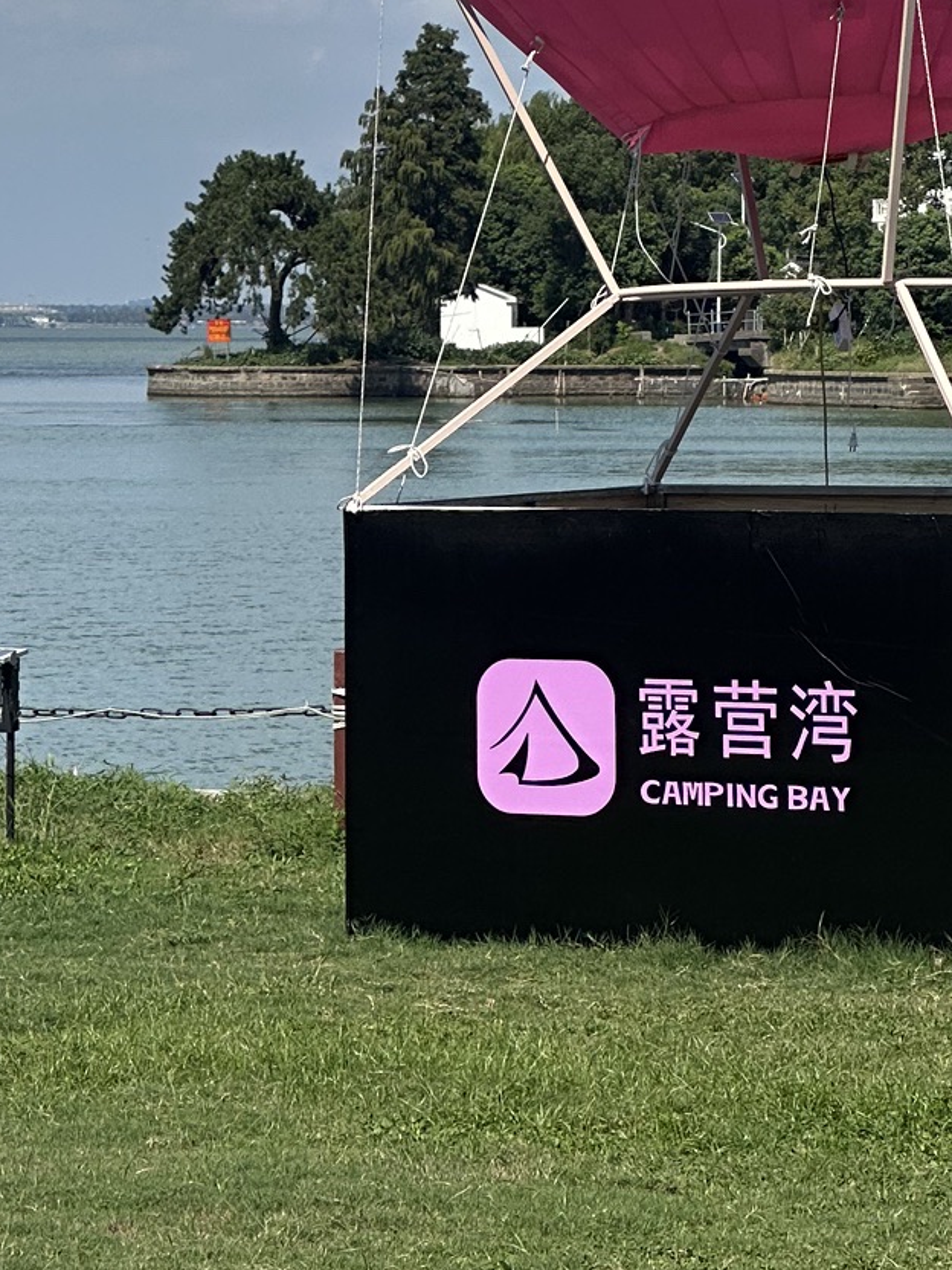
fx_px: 6784
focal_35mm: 185
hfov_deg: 8.0
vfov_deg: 10.5
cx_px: 227
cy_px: -208
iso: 32
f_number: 2.8
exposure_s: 1/1357
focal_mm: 9
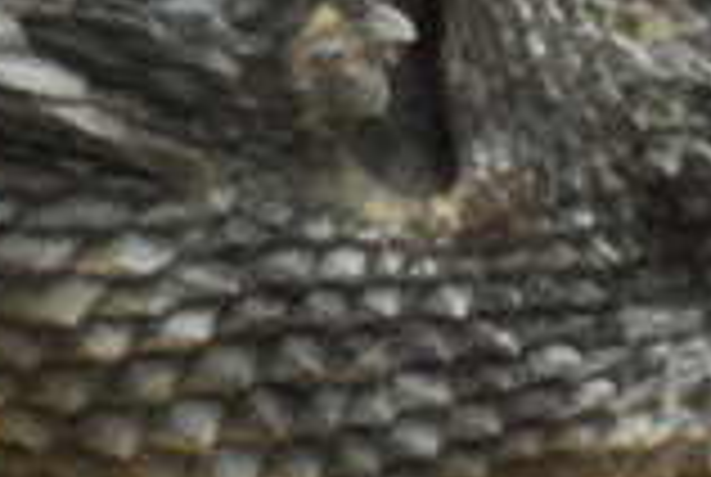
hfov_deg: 0.7
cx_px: 652
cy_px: 124
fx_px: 57738
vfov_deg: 0.5
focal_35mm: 2918
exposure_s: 1/500
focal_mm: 300
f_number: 5.6
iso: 800
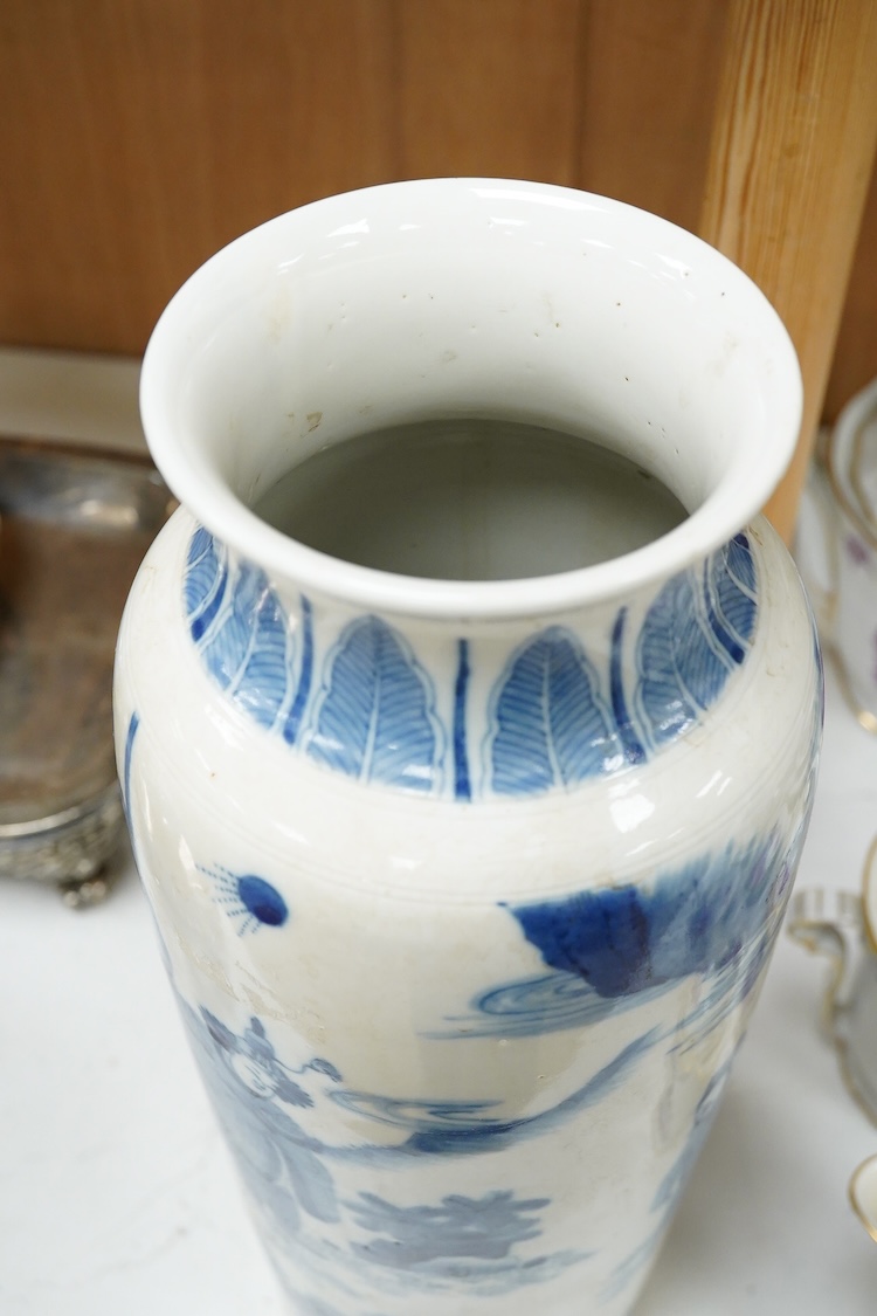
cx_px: 438
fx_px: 1644
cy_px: 658
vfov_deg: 43.6
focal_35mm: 45
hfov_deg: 29.9
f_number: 9
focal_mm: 30
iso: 2500
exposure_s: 1/160
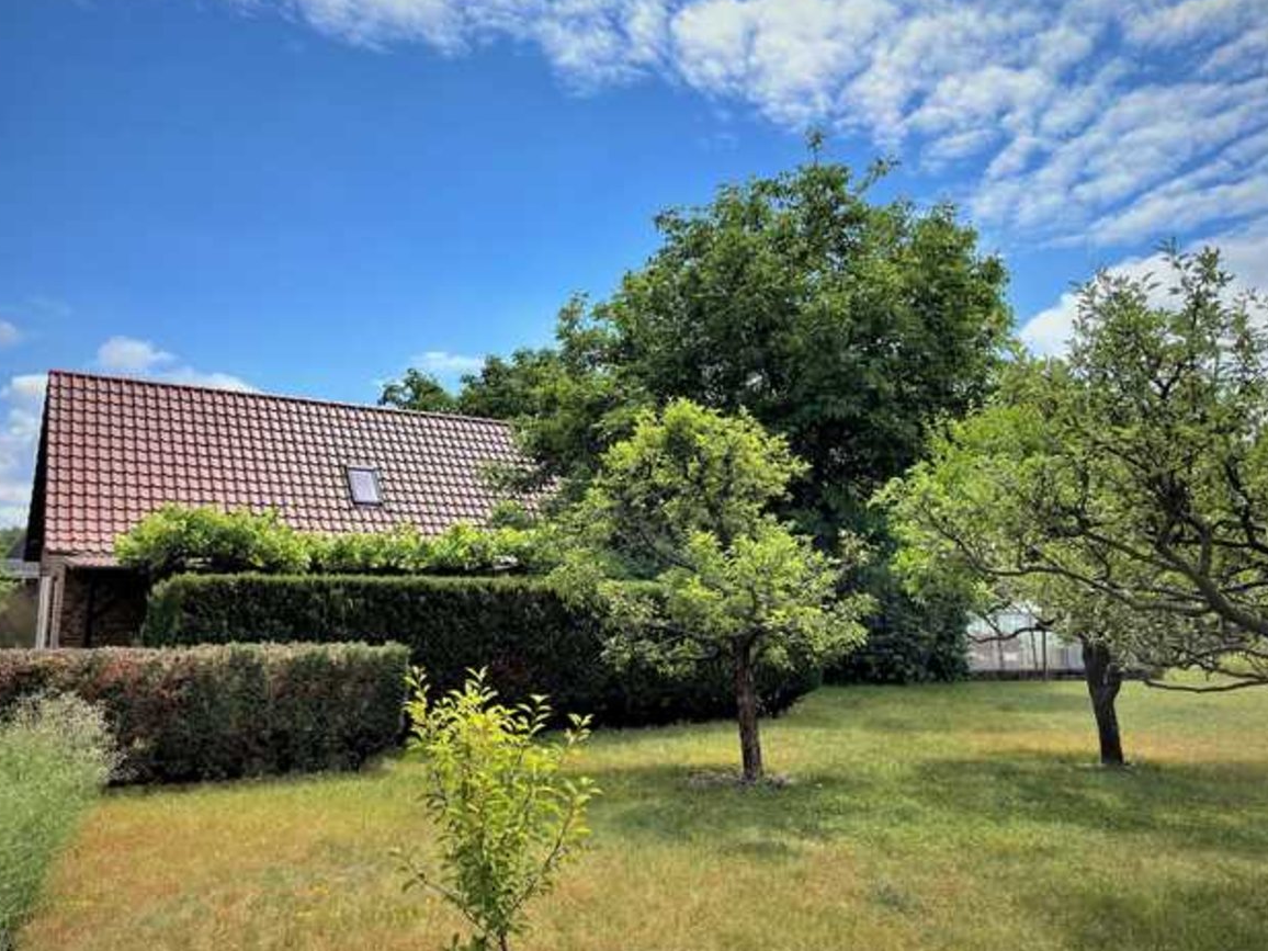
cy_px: 467
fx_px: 989
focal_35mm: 27
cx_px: 624
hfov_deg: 65.3
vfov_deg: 51.4
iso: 32
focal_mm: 4.2
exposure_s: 1/5556
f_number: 1.6
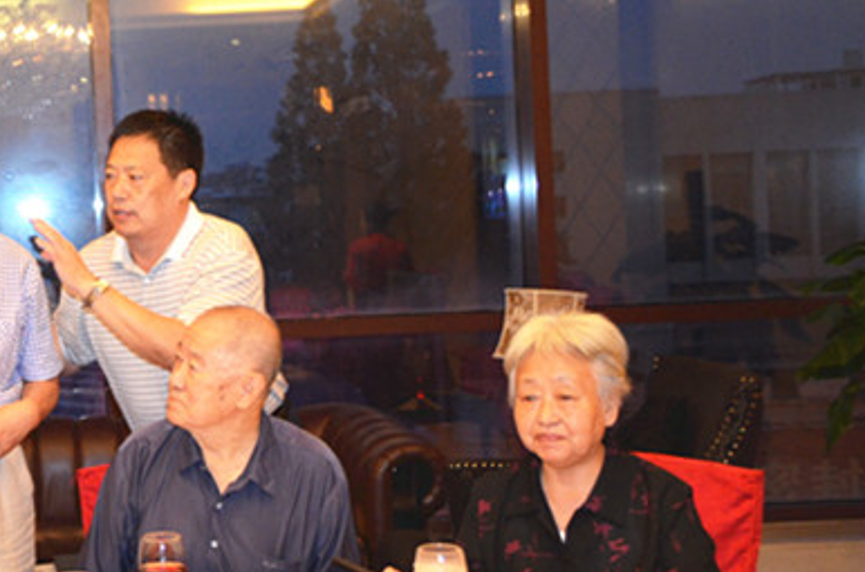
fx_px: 1581
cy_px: 253
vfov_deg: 20.5
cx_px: -49
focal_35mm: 66
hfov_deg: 28.3
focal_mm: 20
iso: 1400
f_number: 3.8
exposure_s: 1/60
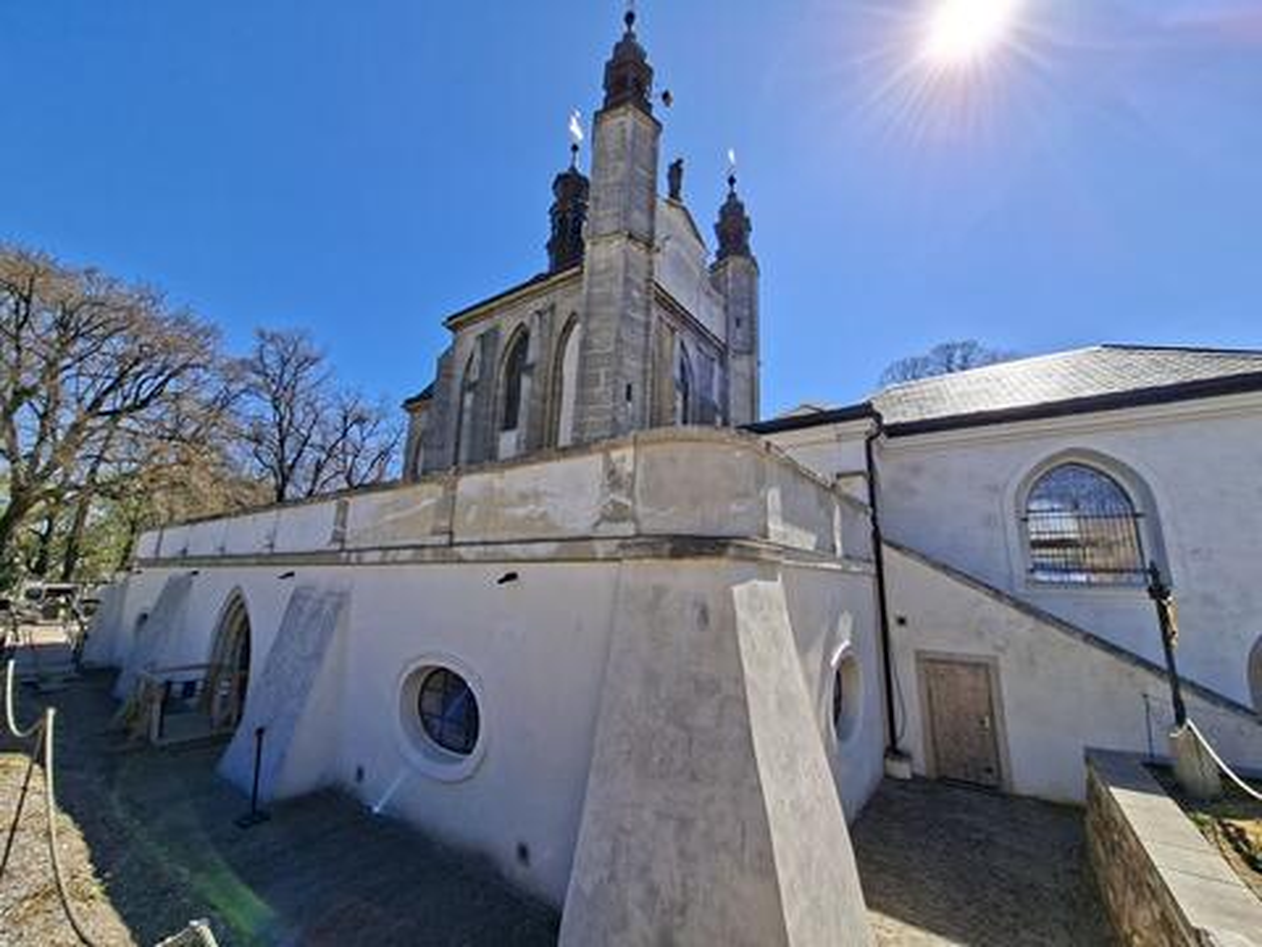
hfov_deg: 106.2
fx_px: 474
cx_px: 631
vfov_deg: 89.9
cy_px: 474
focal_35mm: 13
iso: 40
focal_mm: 1.74
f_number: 2.2
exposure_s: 1/1563
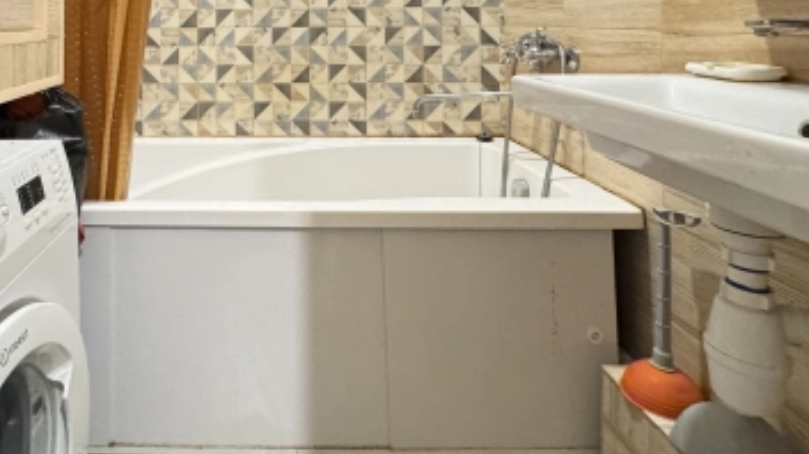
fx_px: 579
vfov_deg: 38.6
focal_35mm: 27
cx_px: 248
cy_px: 14
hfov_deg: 67.3
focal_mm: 2.22
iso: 1000
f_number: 2.2
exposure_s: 1/50
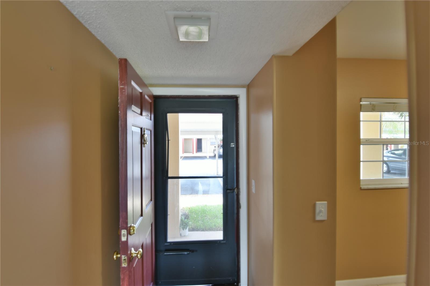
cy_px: 143
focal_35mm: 17
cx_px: 215
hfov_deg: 92.5
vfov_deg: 69.6
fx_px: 206
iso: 400
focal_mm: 11.5
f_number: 9
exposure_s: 1/6
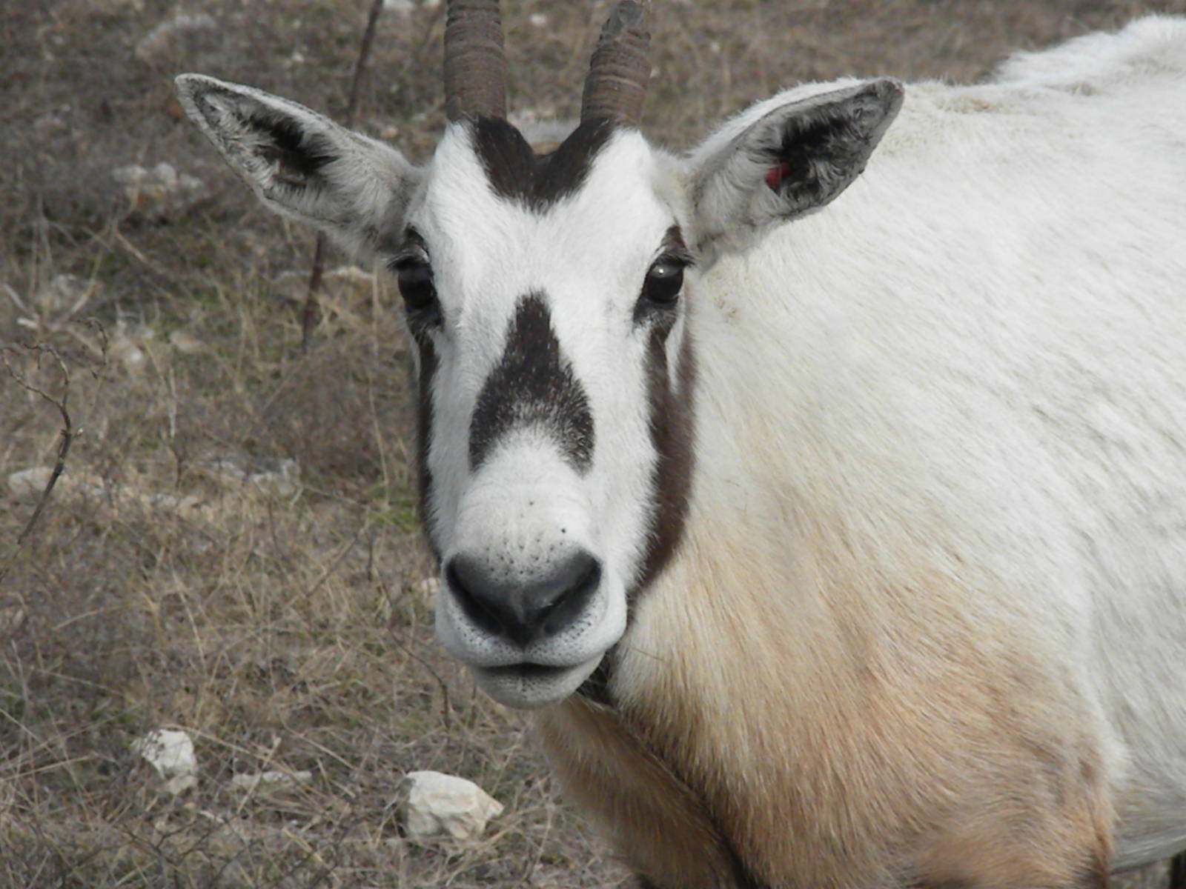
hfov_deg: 7.6
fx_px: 8908
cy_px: 444
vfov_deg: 5.7
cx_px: 593
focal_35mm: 260
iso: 640
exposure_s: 1/385
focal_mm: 46.2
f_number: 14
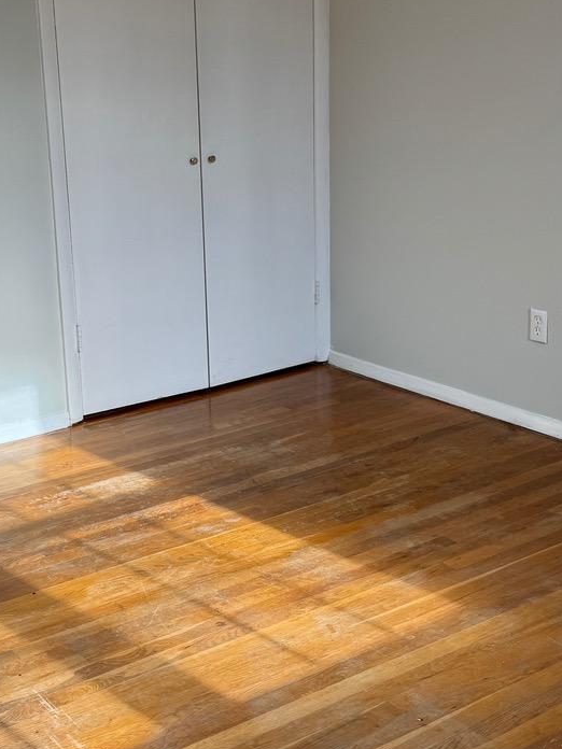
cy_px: 349
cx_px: 202
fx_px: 1147
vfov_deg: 36.2
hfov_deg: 27.4
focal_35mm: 53
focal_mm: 6.86
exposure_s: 1/121
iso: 80
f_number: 1.78
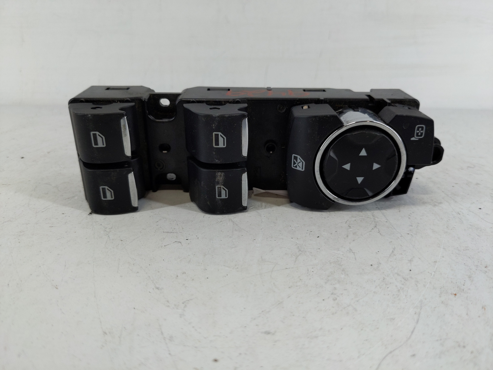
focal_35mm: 25
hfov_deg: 69.4
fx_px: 356
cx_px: 246
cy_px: 185
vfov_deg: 54.9
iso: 60
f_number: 1.73
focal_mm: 4.38
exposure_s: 1/122
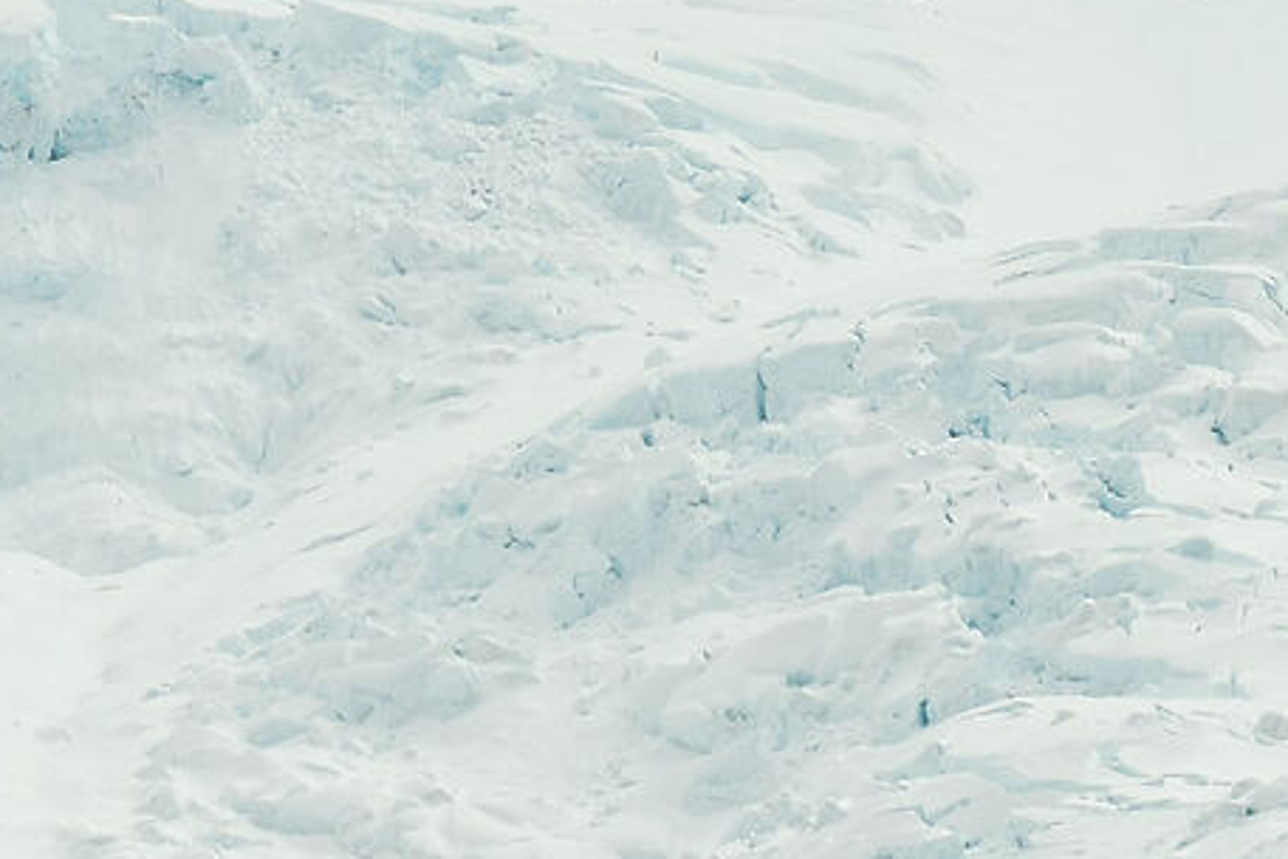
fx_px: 46507
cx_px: 2881
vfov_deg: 1.1
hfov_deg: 1.6
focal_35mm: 1300
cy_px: 774
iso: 200
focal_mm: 164.6
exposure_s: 1/250
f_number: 7.1
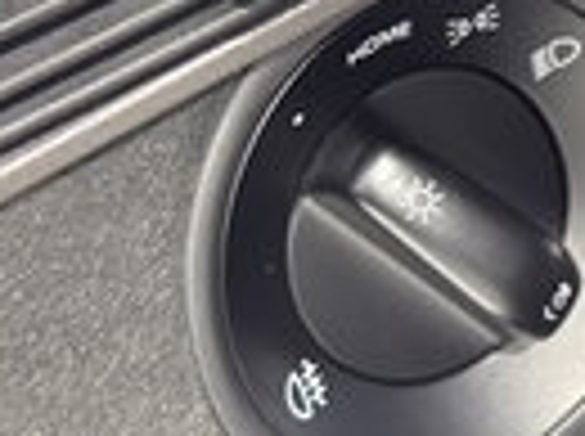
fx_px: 3492
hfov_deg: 9.2
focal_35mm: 207
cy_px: -117
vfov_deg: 7.1
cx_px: 968
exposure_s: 1/40
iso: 500
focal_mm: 6.76
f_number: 1.78
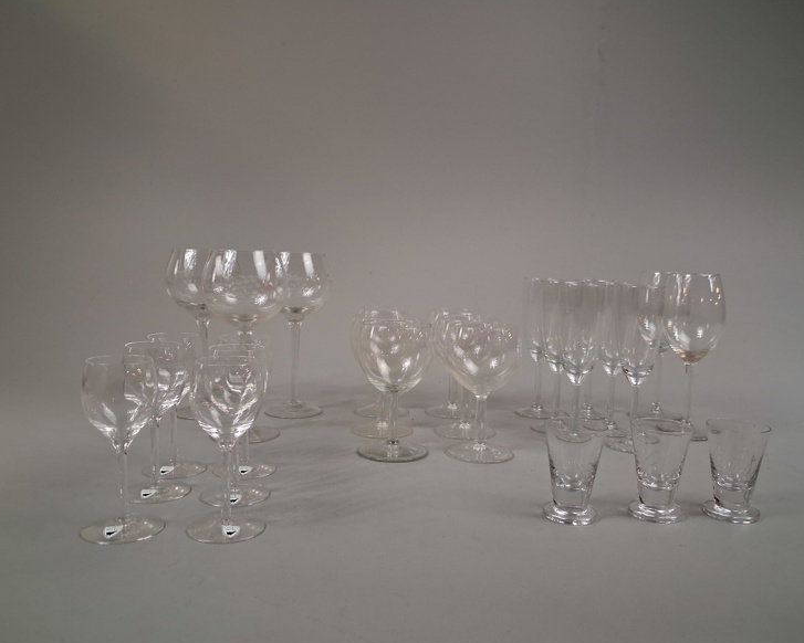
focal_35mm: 29
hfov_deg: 60.4
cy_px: 327
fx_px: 690
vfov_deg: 50.0
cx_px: 425
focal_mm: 4
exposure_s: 1/100
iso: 320
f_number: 1.8
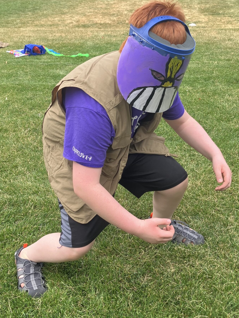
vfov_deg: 46.8
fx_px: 368
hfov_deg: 36.0
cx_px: 121
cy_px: 166
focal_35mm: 40
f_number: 1.8
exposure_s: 1/172
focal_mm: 3.99
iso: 32
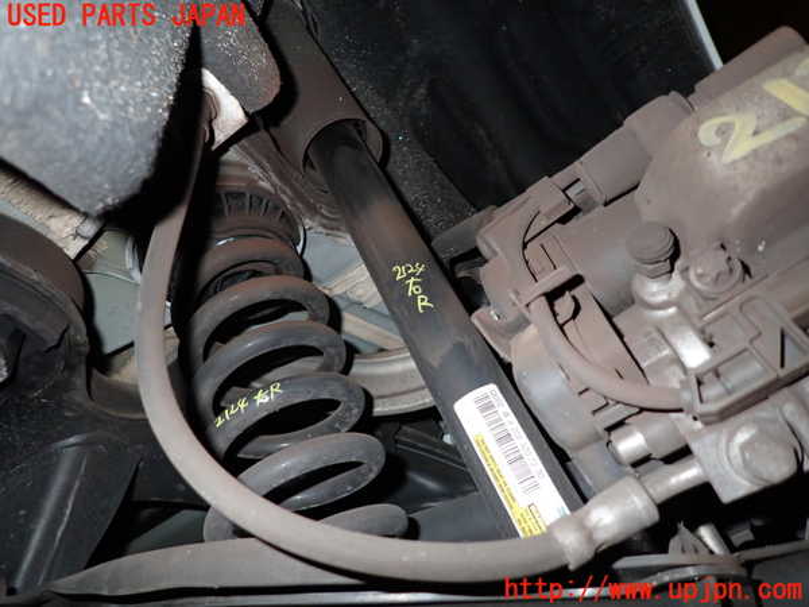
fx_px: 584
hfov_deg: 69.4
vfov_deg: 54.9
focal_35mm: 25
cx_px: 404
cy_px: 304
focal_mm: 4.5
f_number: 5.6
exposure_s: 1/30
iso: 320
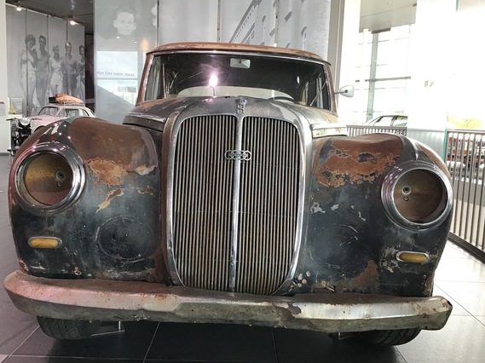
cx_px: 243
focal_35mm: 32
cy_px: 178
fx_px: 448
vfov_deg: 44.1
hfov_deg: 56.8
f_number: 2.4
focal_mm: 3.3
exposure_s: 1/33
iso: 40
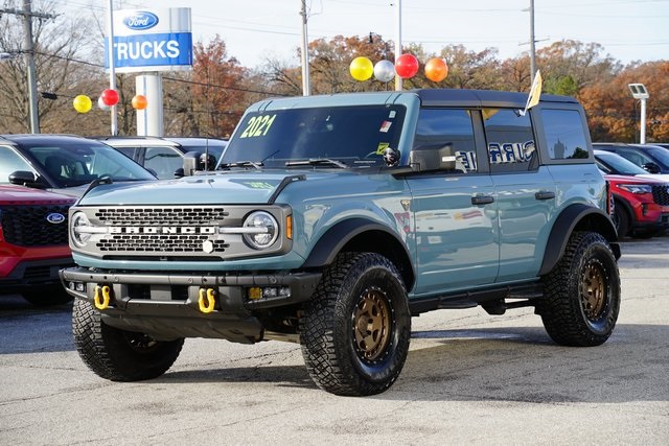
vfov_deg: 16.7
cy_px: 223
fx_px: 1524
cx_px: 334
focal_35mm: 82
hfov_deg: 24.8
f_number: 8
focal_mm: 82
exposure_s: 1/125
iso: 100
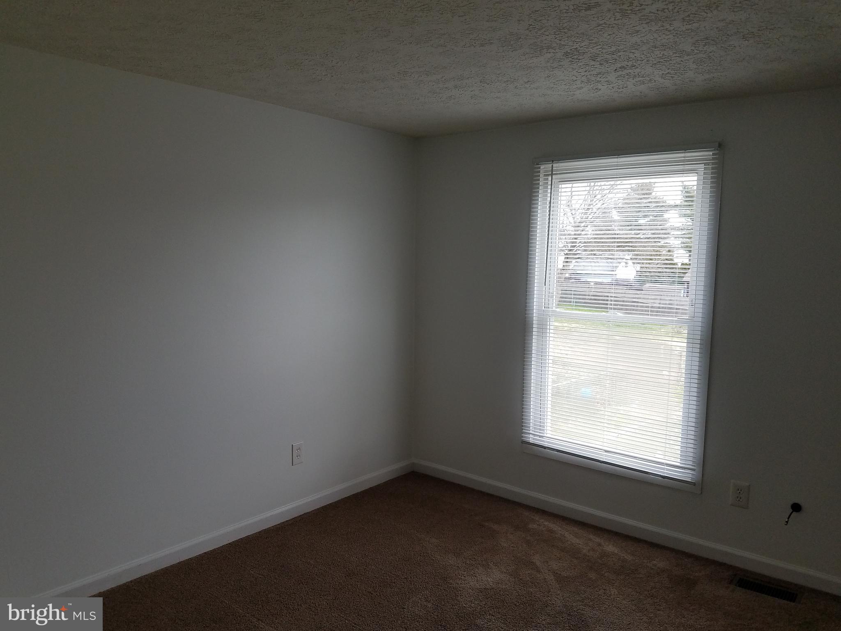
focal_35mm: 26
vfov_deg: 53.1
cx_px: 420
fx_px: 632
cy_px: 316
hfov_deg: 67.3
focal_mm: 4.2
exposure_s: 1/122
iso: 40
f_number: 1.7
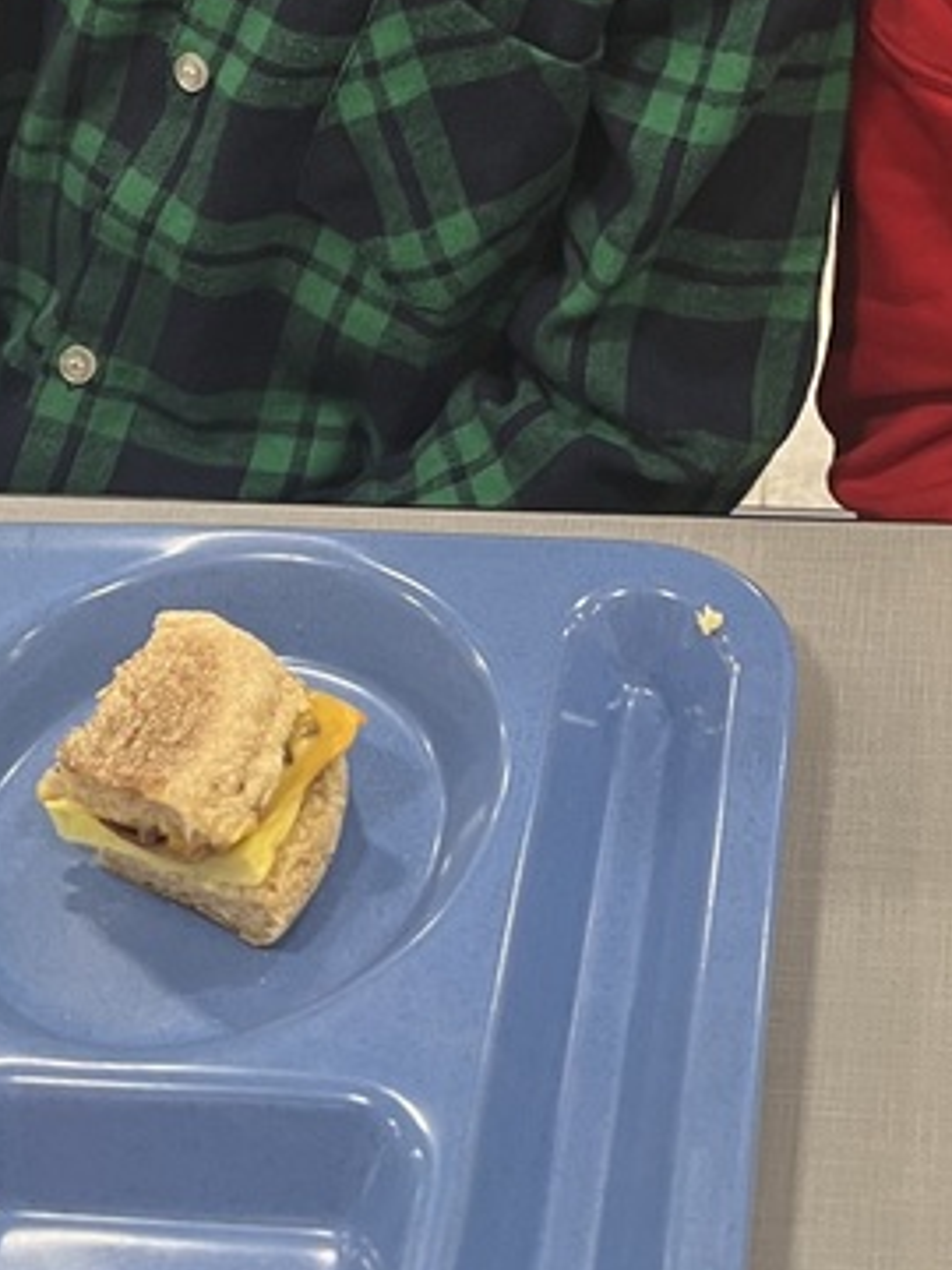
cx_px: 881
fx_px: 2714
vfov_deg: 23.0
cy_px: -448
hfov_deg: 19.5
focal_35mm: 74
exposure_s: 1/60
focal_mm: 5.7
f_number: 1.5
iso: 100
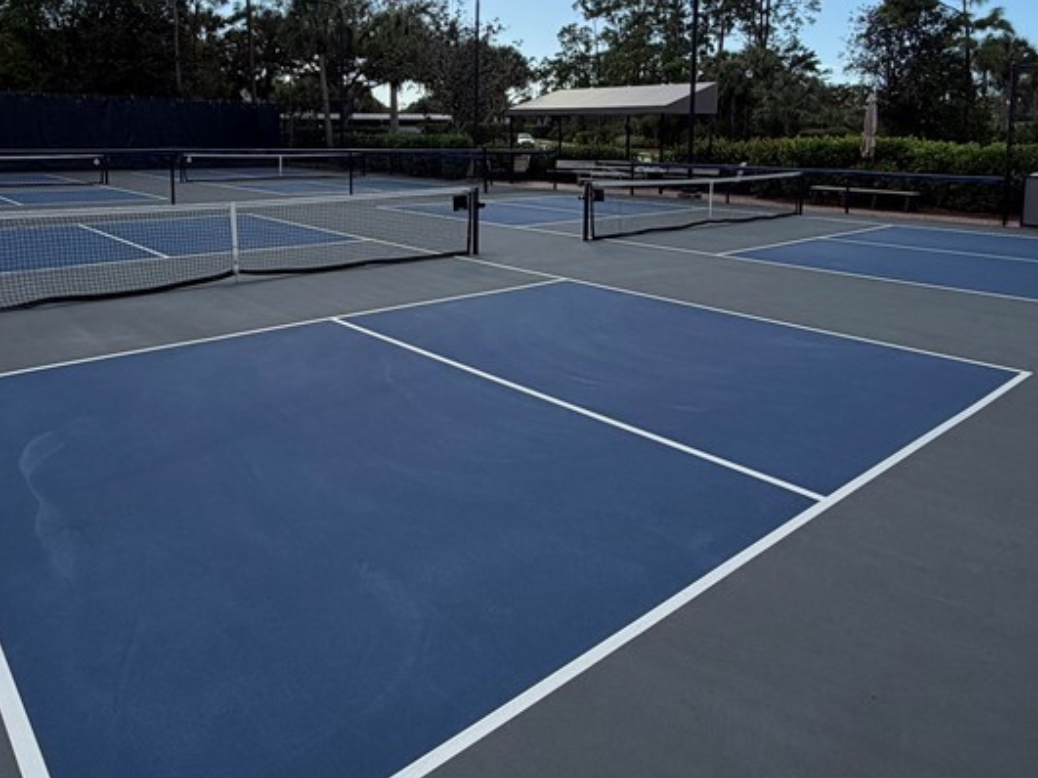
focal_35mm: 27
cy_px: 205
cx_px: 514
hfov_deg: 65.3
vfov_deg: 49.5
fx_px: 809
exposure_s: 1/789
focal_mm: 2.22
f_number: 2.2
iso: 20
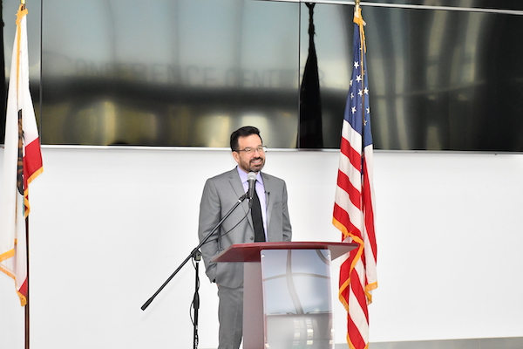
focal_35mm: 90
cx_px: 262
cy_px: 174
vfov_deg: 15.2
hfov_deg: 22.6
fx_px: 1307
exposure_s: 1/250
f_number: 8
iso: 4000
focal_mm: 60
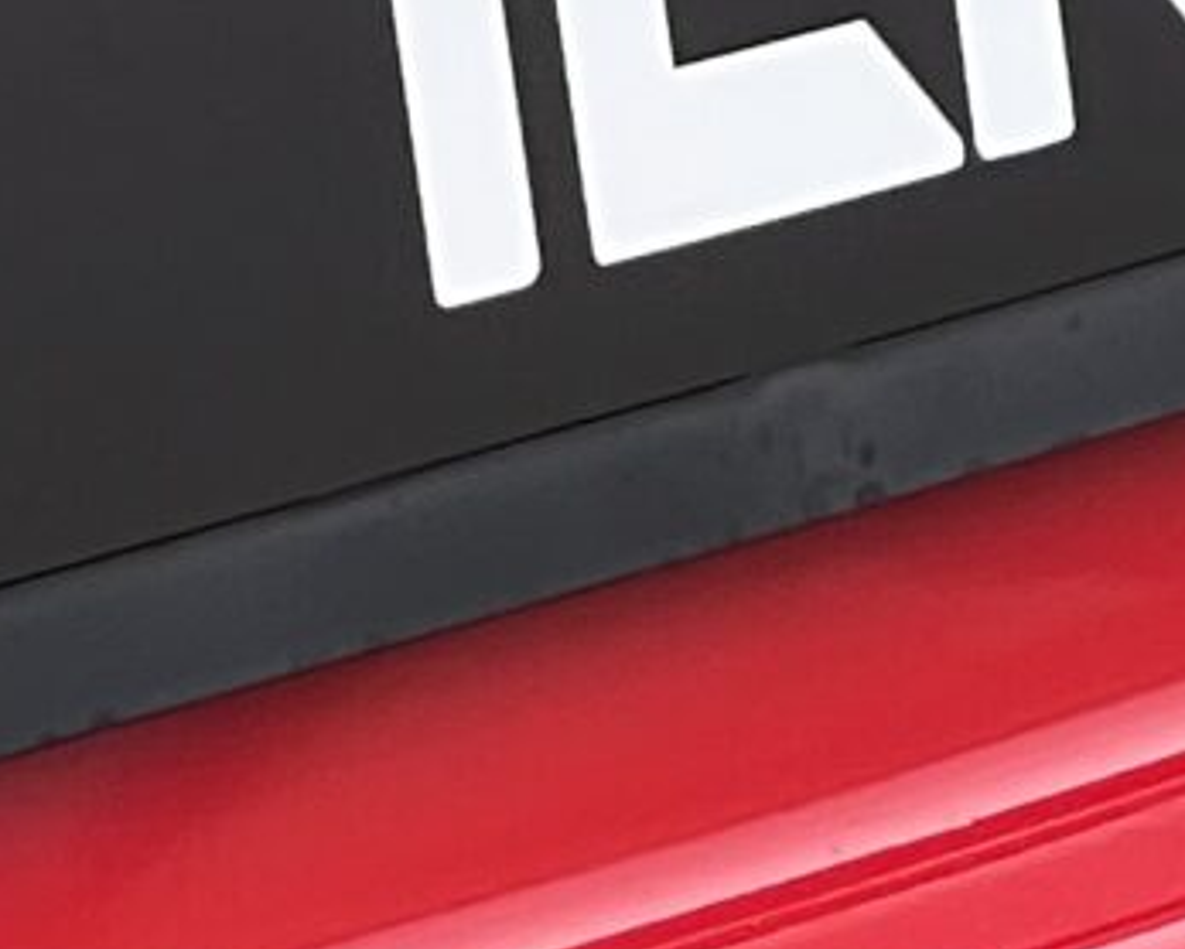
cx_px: -478
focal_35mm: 554
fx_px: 19440
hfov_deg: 3.5
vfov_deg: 2.8
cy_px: 2639
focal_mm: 9
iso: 40
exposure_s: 1/99
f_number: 2.8
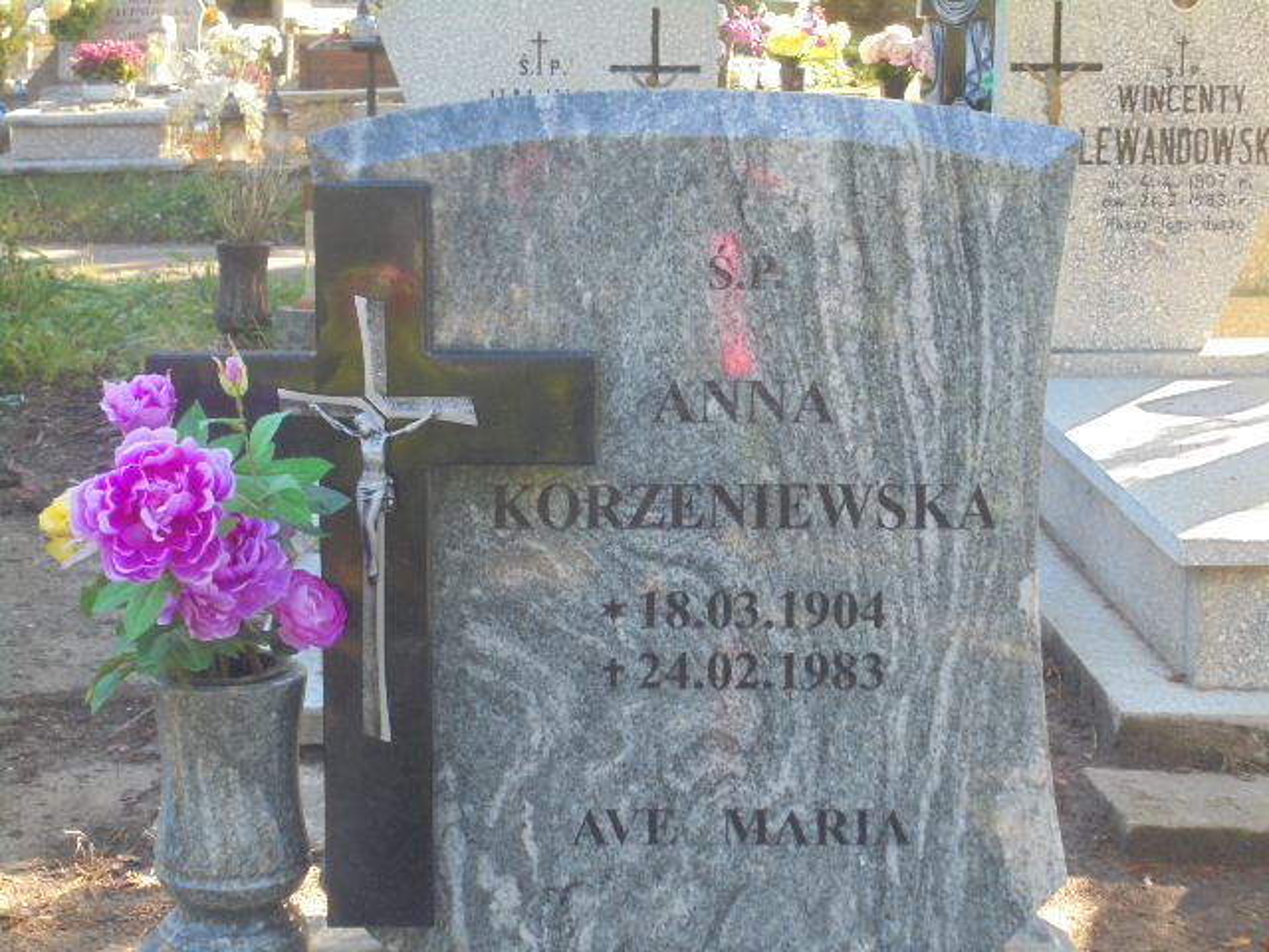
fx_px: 2676
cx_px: 634
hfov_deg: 26.7
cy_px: 476
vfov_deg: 20.2
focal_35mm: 73
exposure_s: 1/30
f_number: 6.1
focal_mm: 13.1
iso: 160
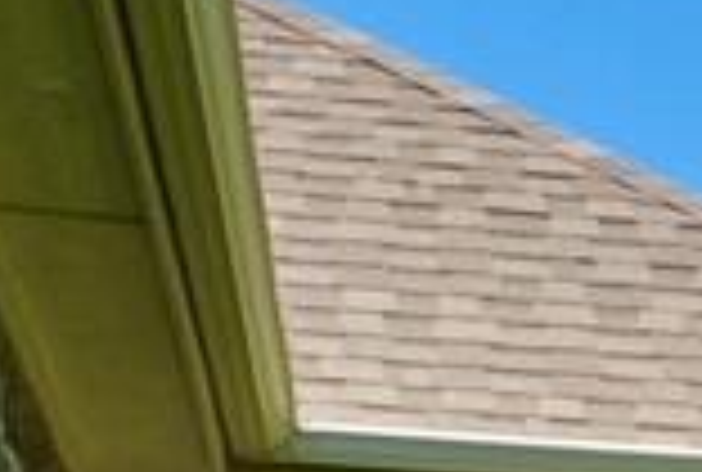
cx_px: 2074
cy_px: 1054
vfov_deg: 5.7
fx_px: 4615
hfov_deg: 7.6
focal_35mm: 236
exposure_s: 1/250
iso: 100
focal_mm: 24
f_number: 8
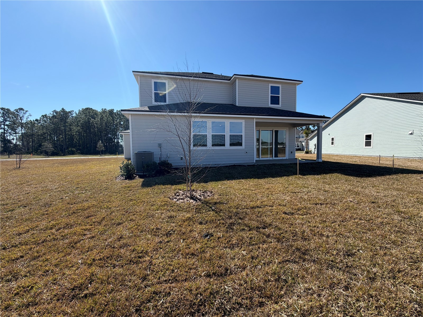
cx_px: 212
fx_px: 171
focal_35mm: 14
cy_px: 158
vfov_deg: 85.7
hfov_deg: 102.1
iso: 20
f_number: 2.2
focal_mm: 2.22
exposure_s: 1/770
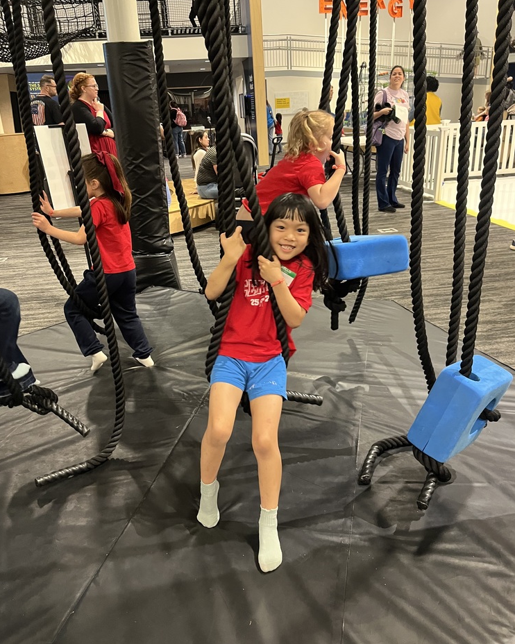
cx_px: 263
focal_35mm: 28
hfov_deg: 51.5
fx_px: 534
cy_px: 329
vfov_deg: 62.2
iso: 400
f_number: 1.6
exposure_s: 1/60
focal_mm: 5.1
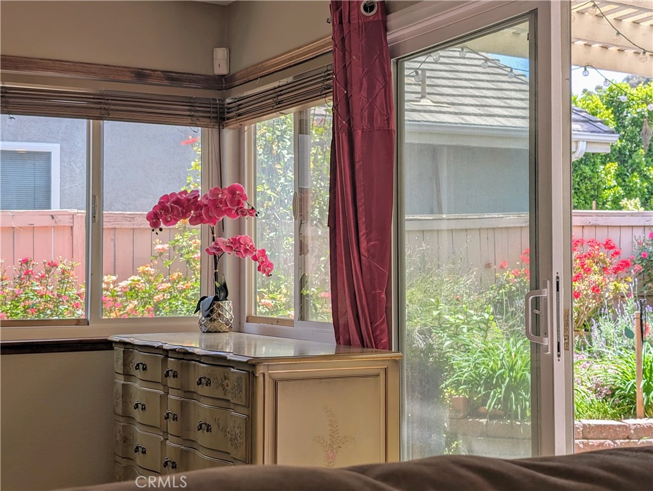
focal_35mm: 49
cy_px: 246
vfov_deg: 29.7
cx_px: 326
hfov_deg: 38.9
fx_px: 925
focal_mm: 6.9
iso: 19
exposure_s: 1/257
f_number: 1.68
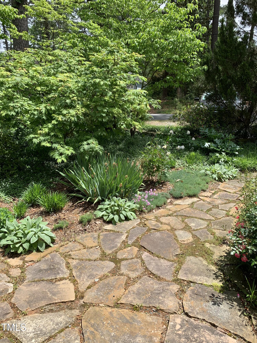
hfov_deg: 53.1
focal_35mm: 26
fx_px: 257
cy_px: 172
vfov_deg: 67.3
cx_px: 128
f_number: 1.8
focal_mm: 4.25
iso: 25
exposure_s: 1/1149
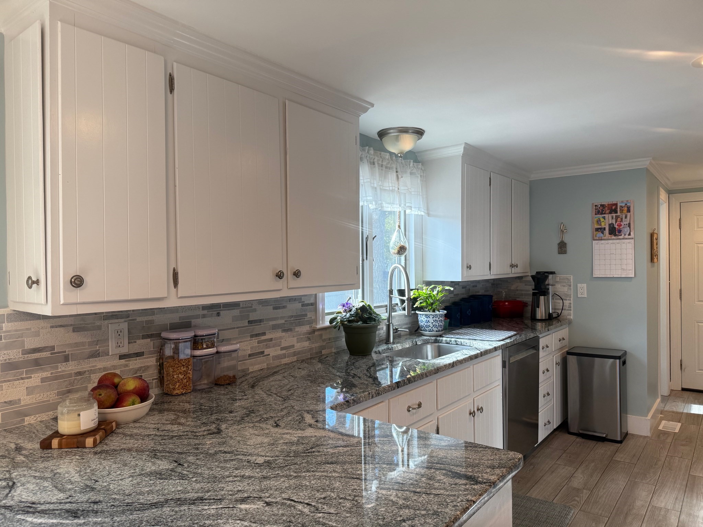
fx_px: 487
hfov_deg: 71.6
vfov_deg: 56.8
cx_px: 352
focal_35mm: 24
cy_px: 264
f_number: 1.78
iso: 80
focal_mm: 6.76
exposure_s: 1/145
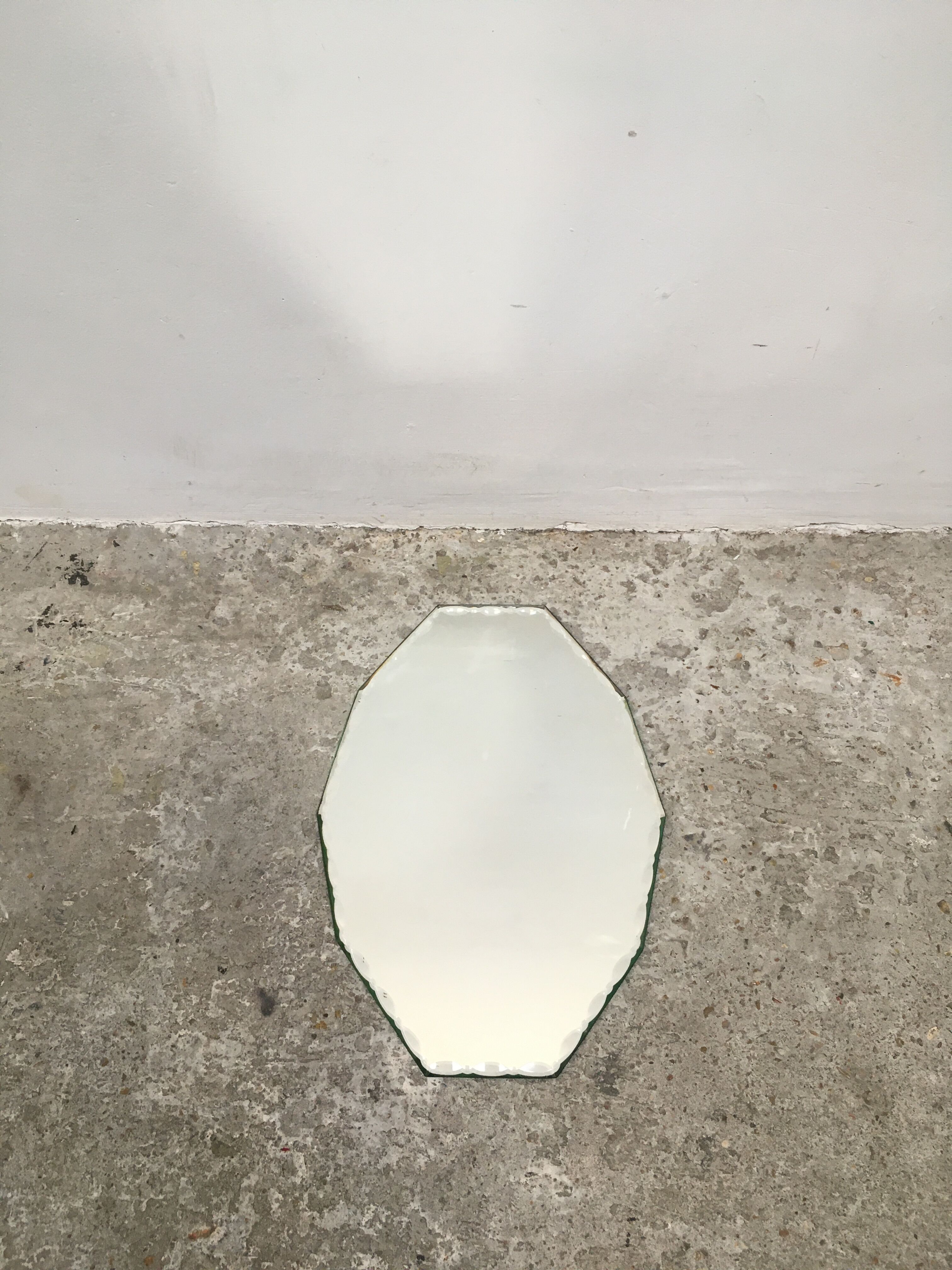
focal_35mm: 29
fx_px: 1063
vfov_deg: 61.7
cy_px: 635
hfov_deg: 48.2
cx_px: 476
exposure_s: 1/33
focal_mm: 4.15
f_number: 2.2
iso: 40
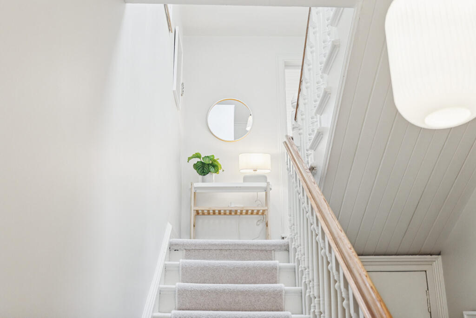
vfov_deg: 37.9
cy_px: 159
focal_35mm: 35
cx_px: 238
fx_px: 463
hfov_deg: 54.4
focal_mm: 35
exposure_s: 1/50
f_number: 4
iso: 800
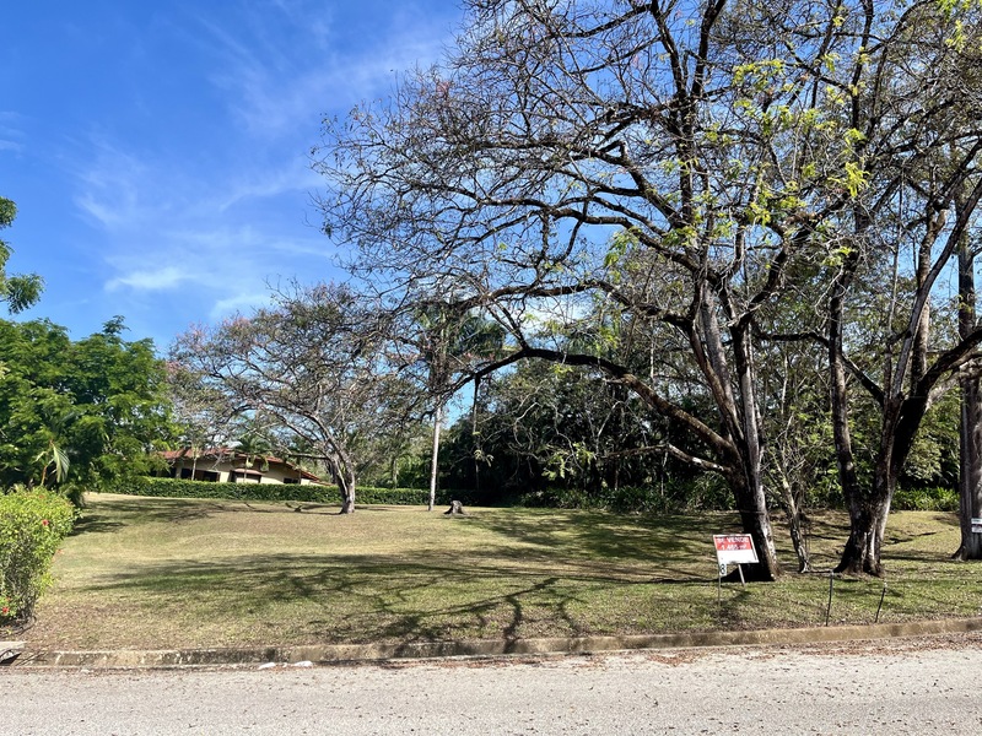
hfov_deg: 67.3
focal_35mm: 26
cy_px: 368
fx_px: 738
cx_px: 491
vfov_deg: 53.1
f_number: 1.6
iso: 50
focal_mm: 5.1
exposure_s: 1/2062
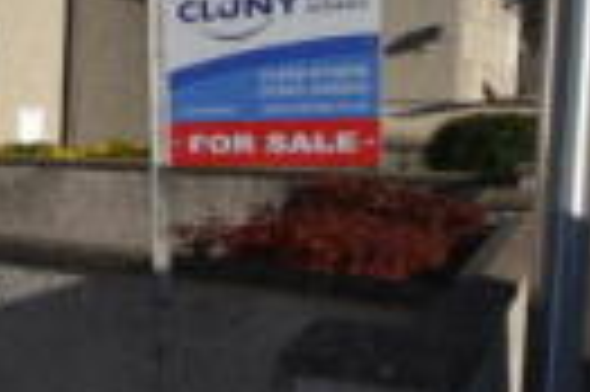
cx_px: -637
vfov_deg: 18.1
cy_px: 178
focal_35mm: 75
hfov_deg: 17.6
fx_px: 1228
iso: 100
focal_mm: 10
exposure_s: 1/200
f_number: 13
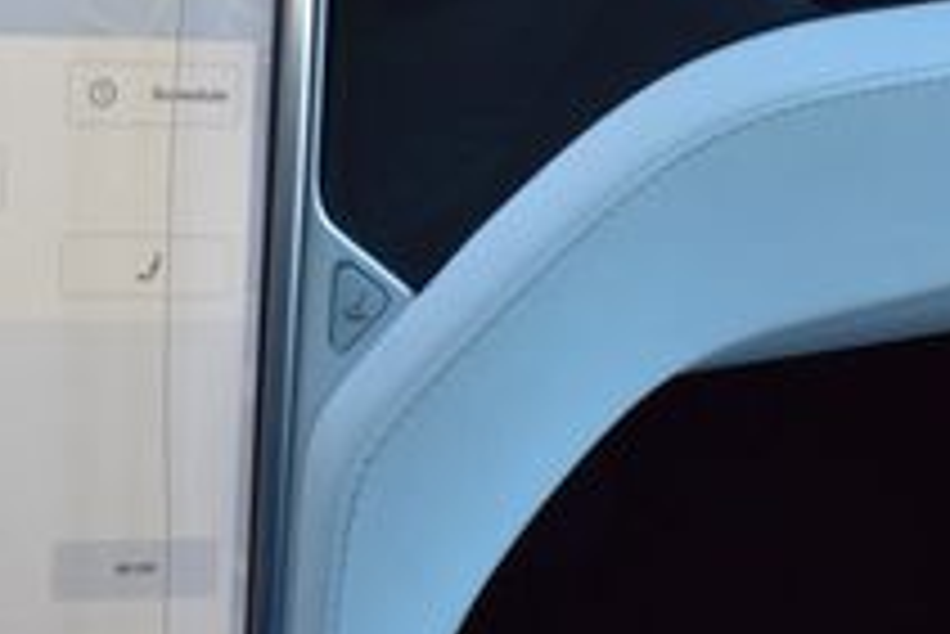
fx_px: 2760
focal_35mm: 105
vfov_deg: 13.1
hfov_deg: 19.5
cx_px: 351
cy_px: 229
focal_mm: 23
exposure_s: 1/30
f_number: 7.1
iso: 400
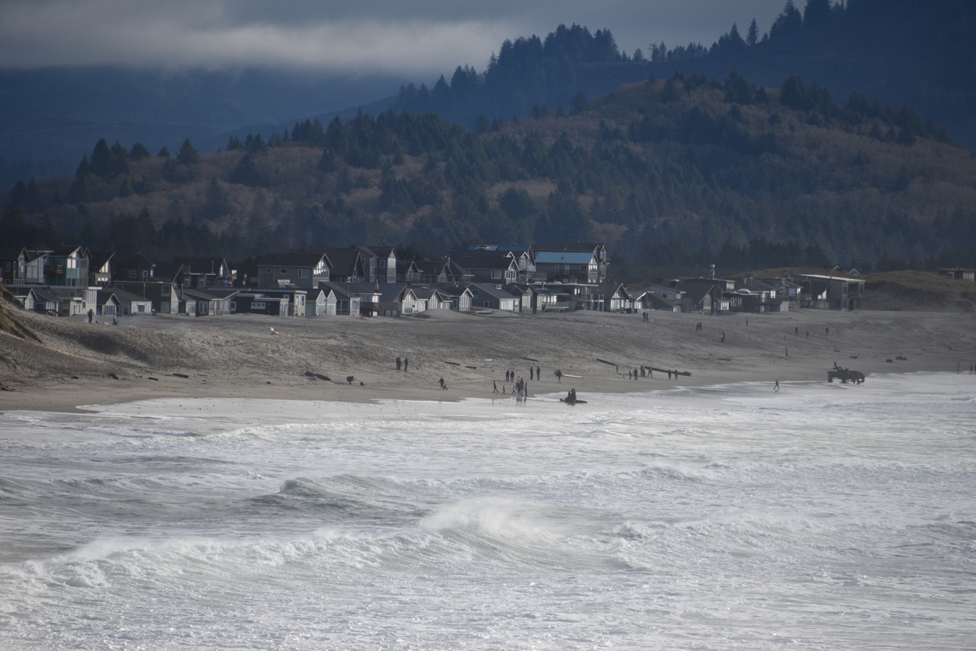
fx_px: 8135
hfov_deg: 6.9
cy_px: 326
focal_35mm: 300
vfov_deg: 4.6
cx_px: 488
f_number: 7.1
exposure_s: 1/640
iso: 100
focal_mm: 300
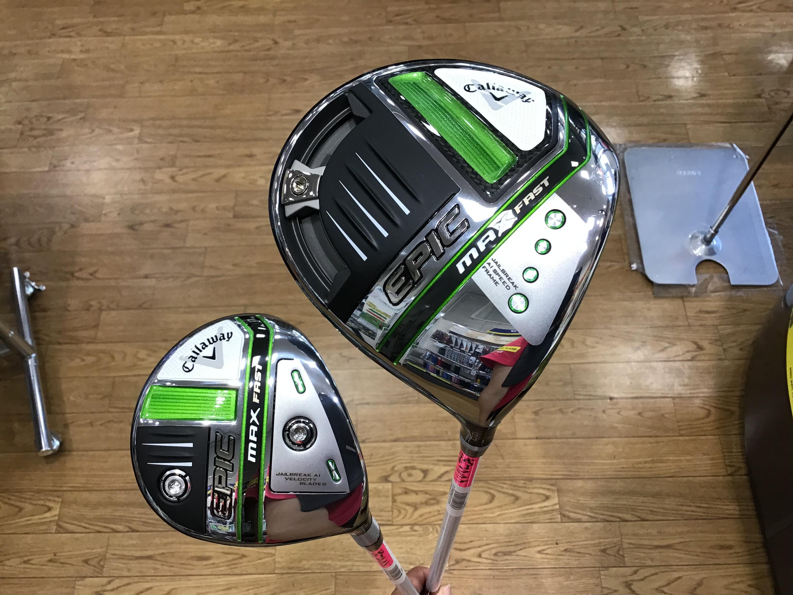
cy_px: 298
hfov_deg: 58.4
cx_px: 396
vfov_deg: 45.4
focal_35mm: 31
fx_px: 710
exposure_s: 1/40
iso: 32
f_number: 2.4
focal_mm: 3.3
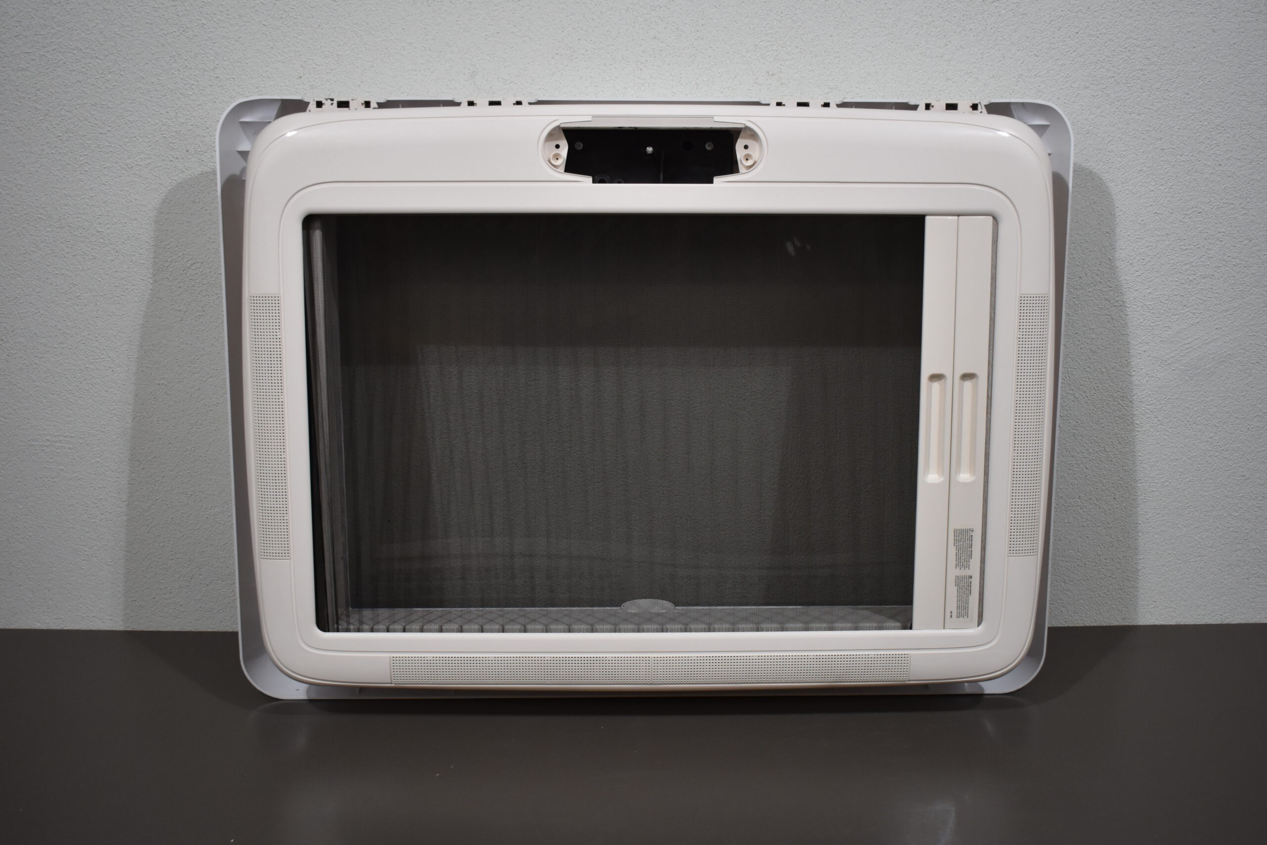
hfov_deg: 49.6
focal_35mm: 39
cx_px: 634
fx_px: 1373
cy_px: 422
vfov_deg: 34.2
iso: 560
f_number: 4
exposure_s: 1/250
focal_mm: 26
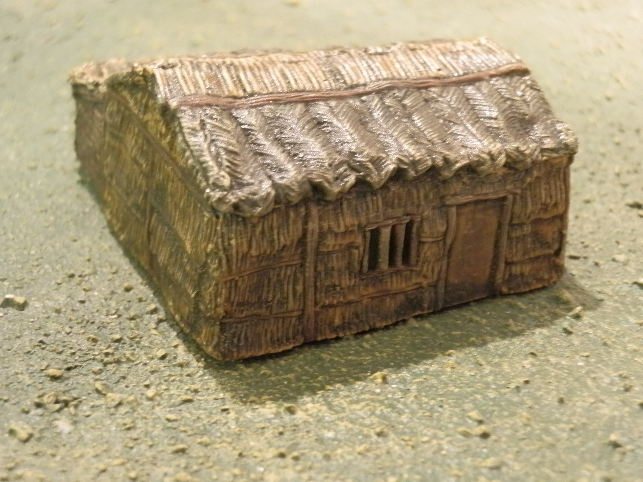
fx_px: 1133
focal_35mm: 61
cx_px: 322
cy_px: 241
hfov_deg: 31.7
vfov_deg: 24.0
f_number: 3.7
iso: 400
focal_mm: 10.99
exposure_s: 1/6
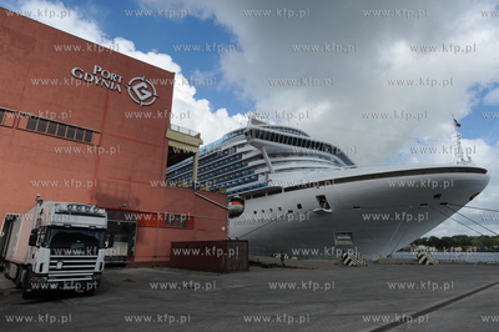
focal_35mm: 20
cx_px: 250
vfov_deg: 61.8
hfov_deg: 84.0
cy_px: 166
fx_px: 277
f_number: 8
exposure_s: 1/640
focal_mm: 20
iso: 200
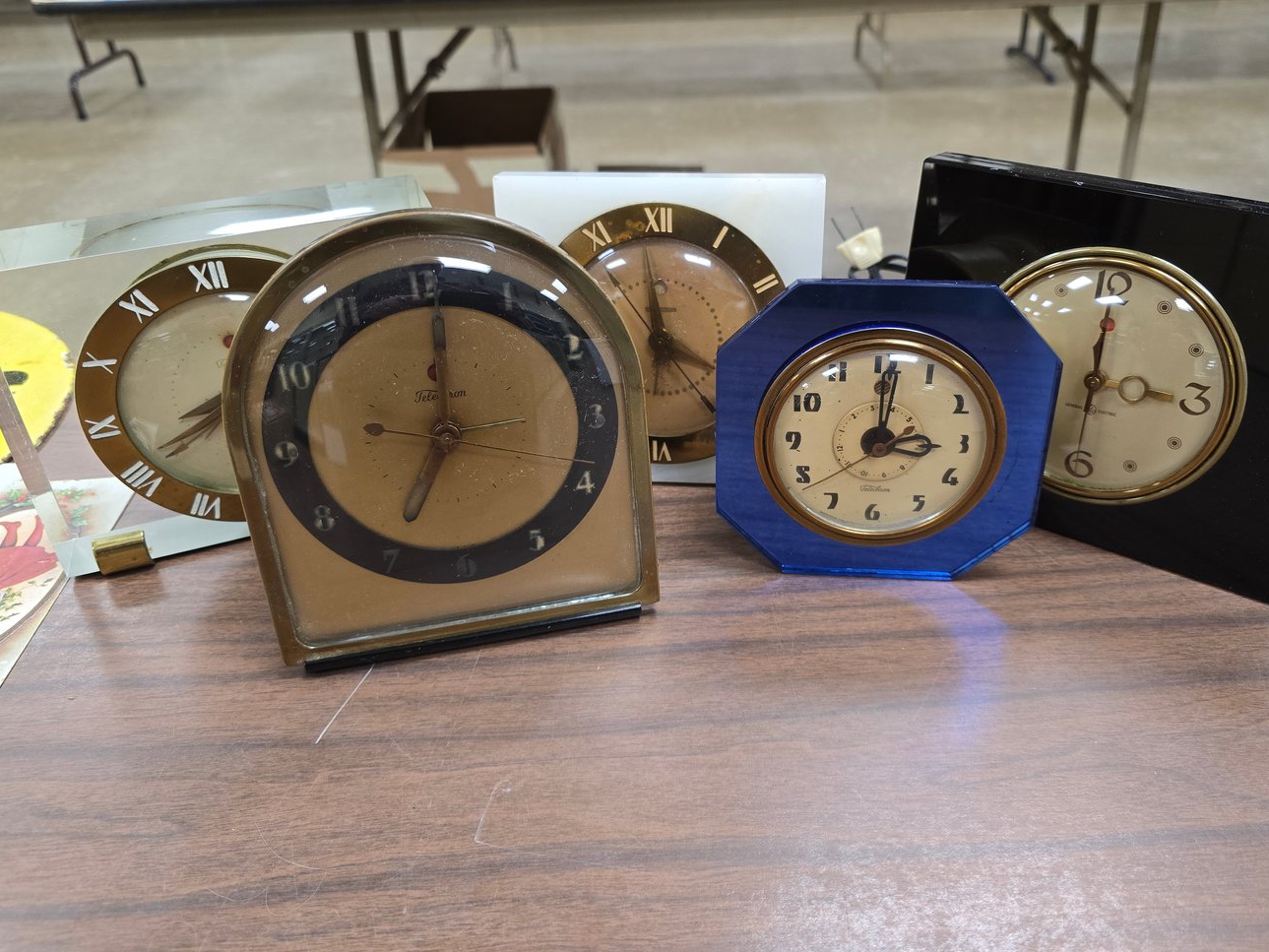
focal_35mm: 27
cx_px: 694
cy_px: 438
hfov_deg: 65.2
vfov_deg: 51.3
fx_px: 990
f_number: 1.7
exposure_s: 1/62
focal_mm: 6.3
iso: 250
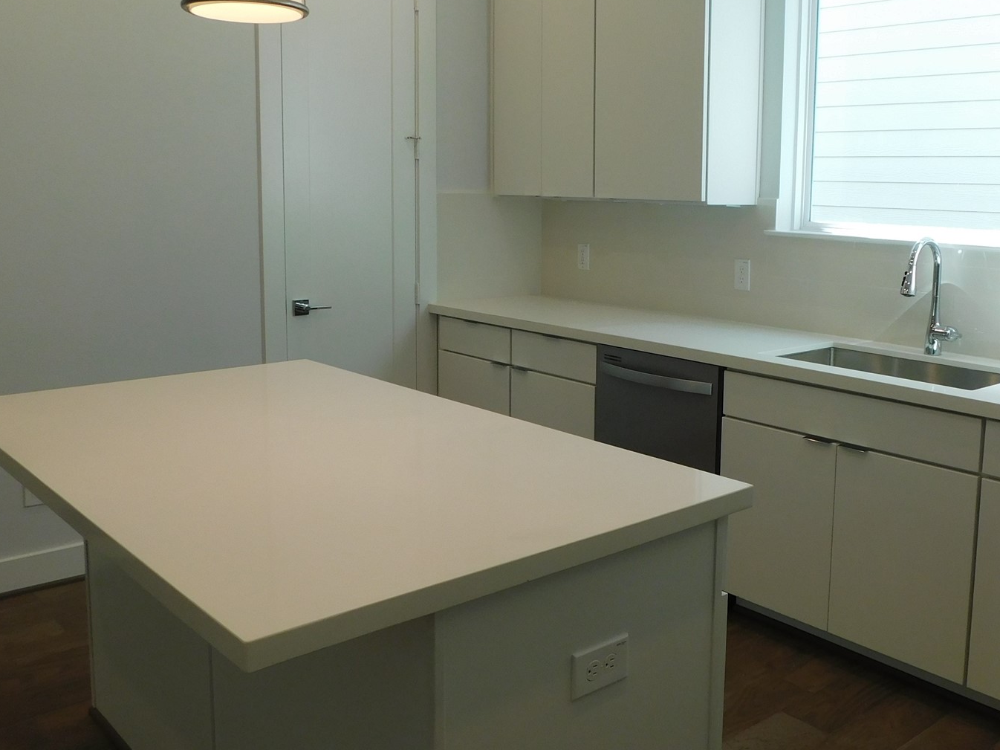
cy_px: 310
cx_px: 620
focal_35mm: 35
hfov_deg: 52.1
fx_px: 1011
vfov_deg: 40.6
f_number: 3
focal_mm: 4
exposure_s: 1/100
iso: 125
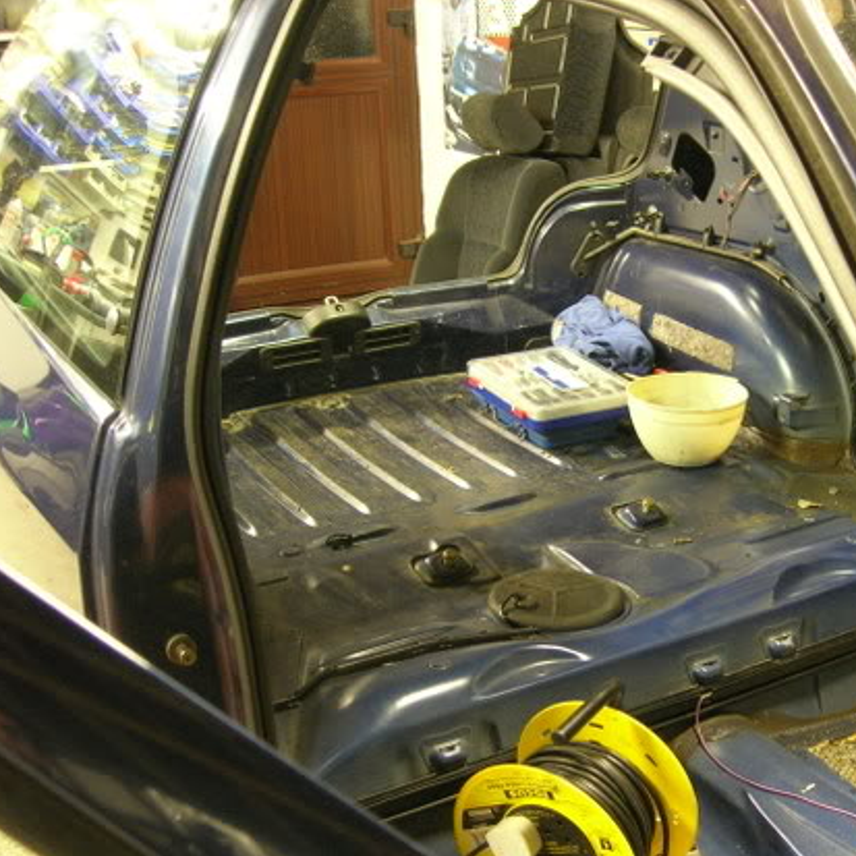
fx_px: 1455
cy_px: 493
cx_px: 653
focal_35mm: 52
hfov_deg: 32.1
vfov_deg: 32.7
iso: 200
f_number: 2.8
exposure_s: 1/3.2
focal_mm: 7.8
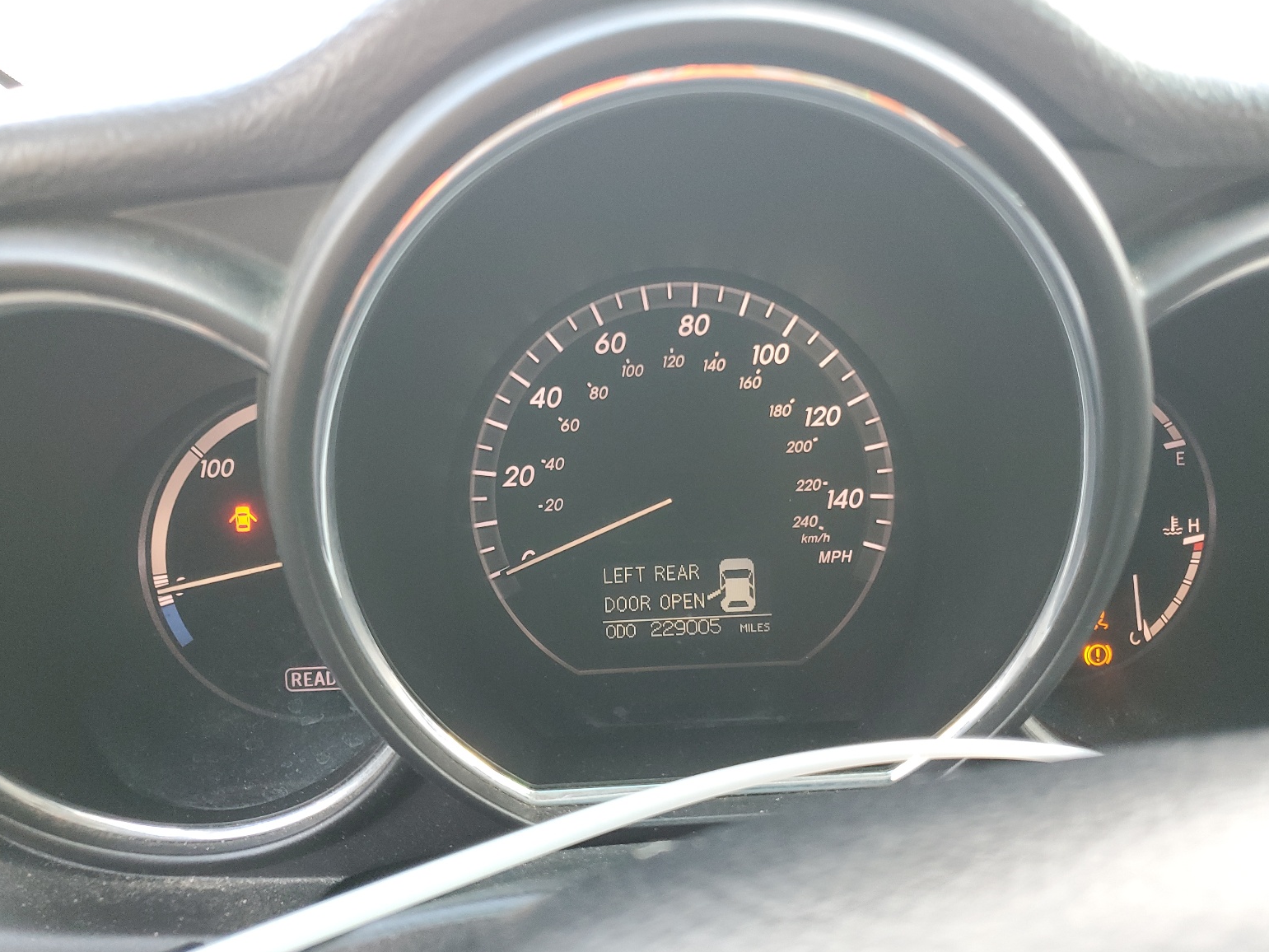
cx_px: 655
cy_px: 475
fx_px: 990
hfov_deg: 65.3
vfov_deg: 51.4
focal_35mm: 27
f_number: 1.5
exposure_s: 1/50
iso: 94
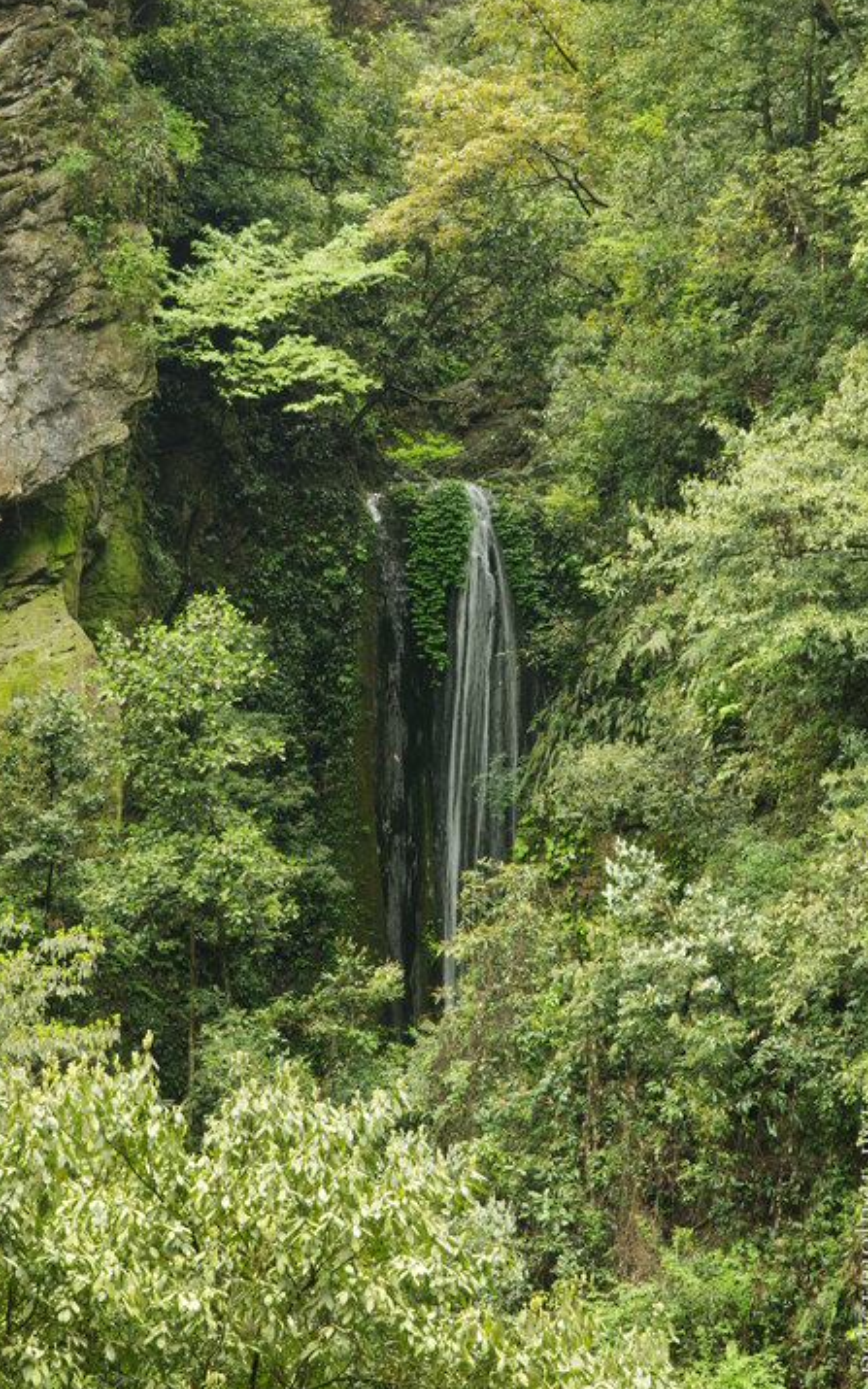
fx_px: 4919
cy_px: 694
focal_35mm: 130
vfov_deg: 16.1
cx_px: 435
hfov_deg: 10.1
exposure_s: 1/4
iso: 200
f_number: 16
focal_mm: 85
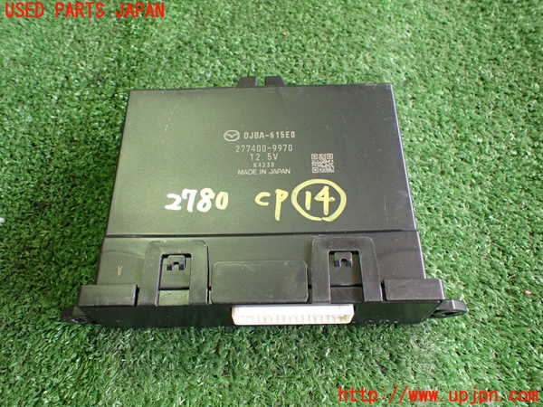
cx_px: 272
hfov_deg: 60.0
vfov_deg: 46.8
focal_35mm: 30
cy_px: 204
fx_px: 471
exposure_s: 1/100
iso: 800
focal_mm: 5.4
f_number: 2.3
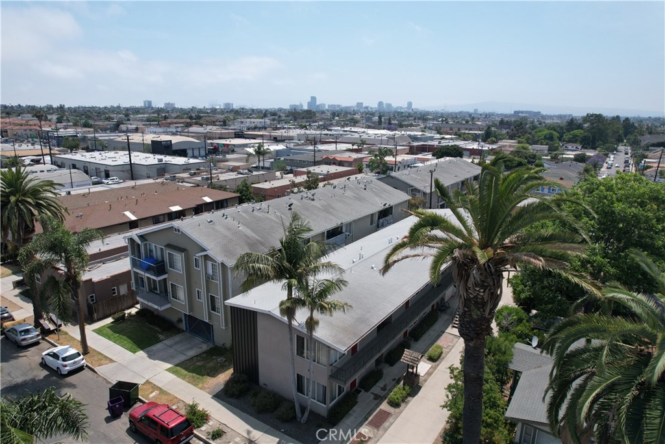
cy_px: 222
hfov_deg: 78.6
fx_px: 406
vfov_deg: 57.2
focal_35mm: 22
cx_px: 332
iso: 100
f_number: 2.8
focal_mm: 8.38
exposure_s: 1/2000
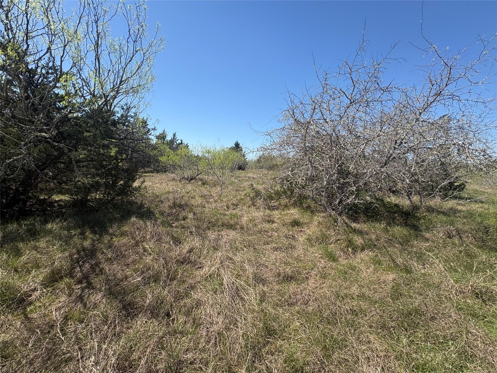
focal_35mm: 14
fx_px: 201
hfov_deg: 102.1
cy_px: 186
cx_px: 248
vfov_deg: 85.7
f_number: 2.2
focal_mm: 2.22
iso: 50
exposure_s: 1/1672
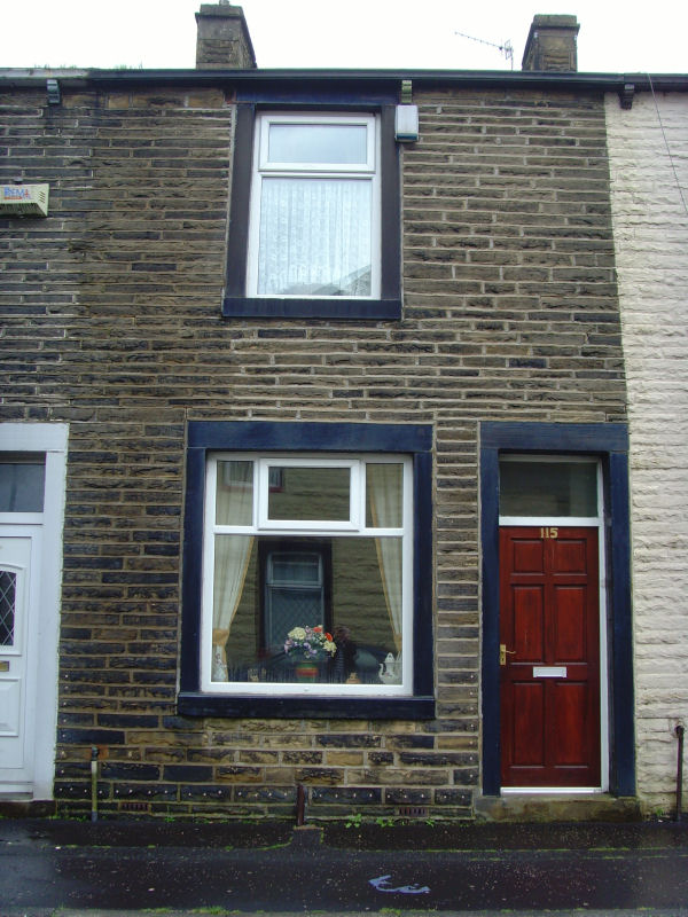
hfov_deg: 36.8
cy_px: 458
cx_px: 344
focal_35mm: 39
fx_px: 1034
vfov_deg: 47.9
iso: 80
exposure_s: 1/180
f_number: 3.5
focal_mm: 6.6
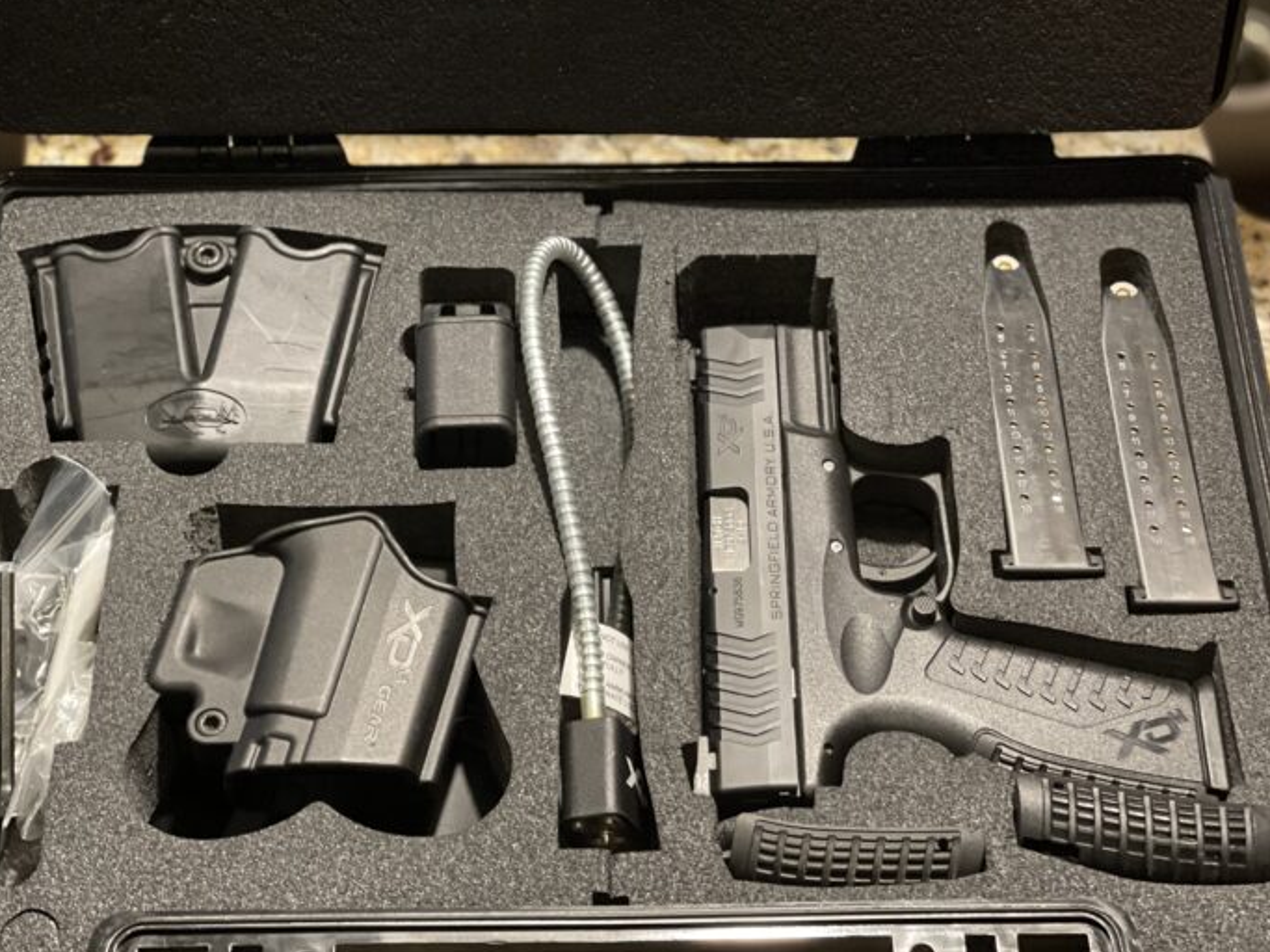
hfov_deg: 26.0
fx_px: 2751
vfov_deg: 19.6
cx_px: 617
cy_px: 485
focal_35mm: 75
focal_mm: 7.5
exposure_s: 1/24
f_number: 2.2
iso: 400
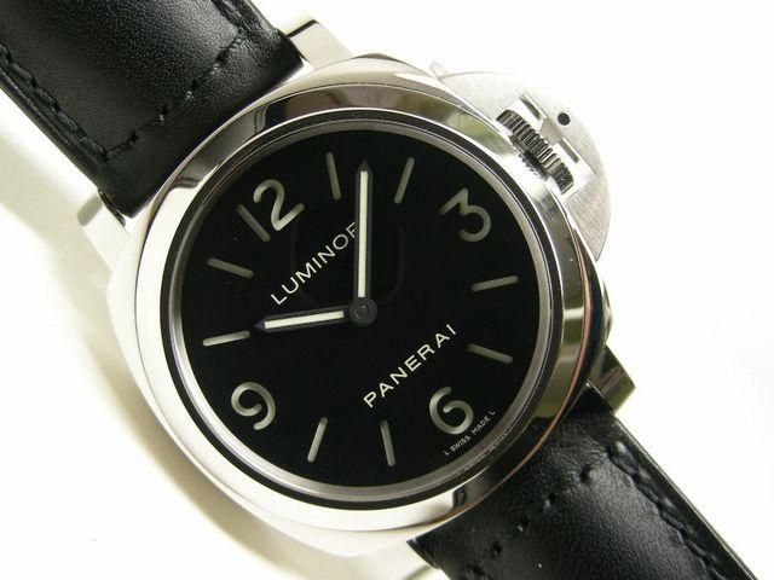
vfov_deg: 25.2
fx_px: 1297
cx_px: 387
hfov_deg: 33.2
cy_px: 290
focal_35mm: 58
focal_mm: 9.7
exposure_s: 1/40.2
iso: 50
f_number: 3.5
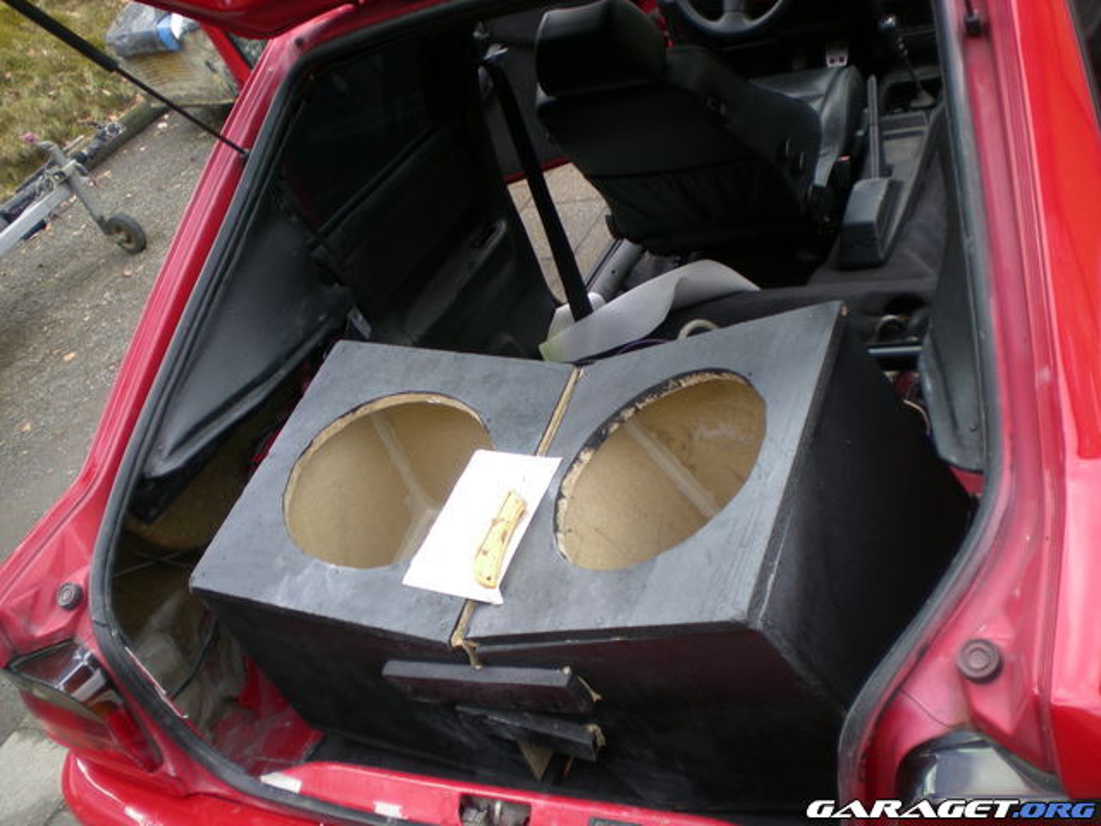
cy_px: 413
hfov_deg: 49.0
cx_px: 550
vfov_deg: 37.7
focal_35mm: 38
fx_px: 1209
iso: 50
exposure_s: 1/80.1
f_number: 3.1
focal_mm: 6.3
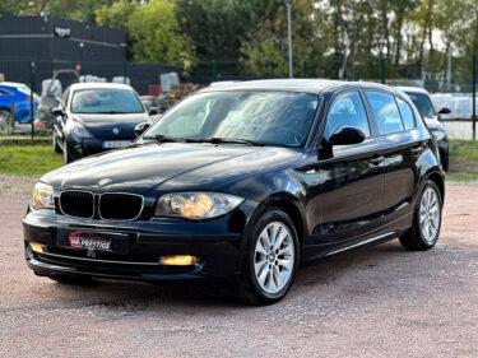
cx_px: 239
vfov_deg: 19.1
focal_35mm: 77
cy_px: 179
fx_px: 1063
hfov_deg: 25.3
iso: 25
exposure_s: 1/121
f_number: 2.8
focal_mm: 9
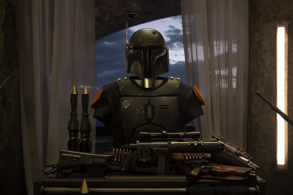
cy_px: 98
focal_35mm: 35
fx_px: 285
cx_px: 146
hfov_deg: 54.4
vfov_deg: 37.9
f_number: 2.8
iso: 800
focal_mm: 23
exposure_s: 1/30
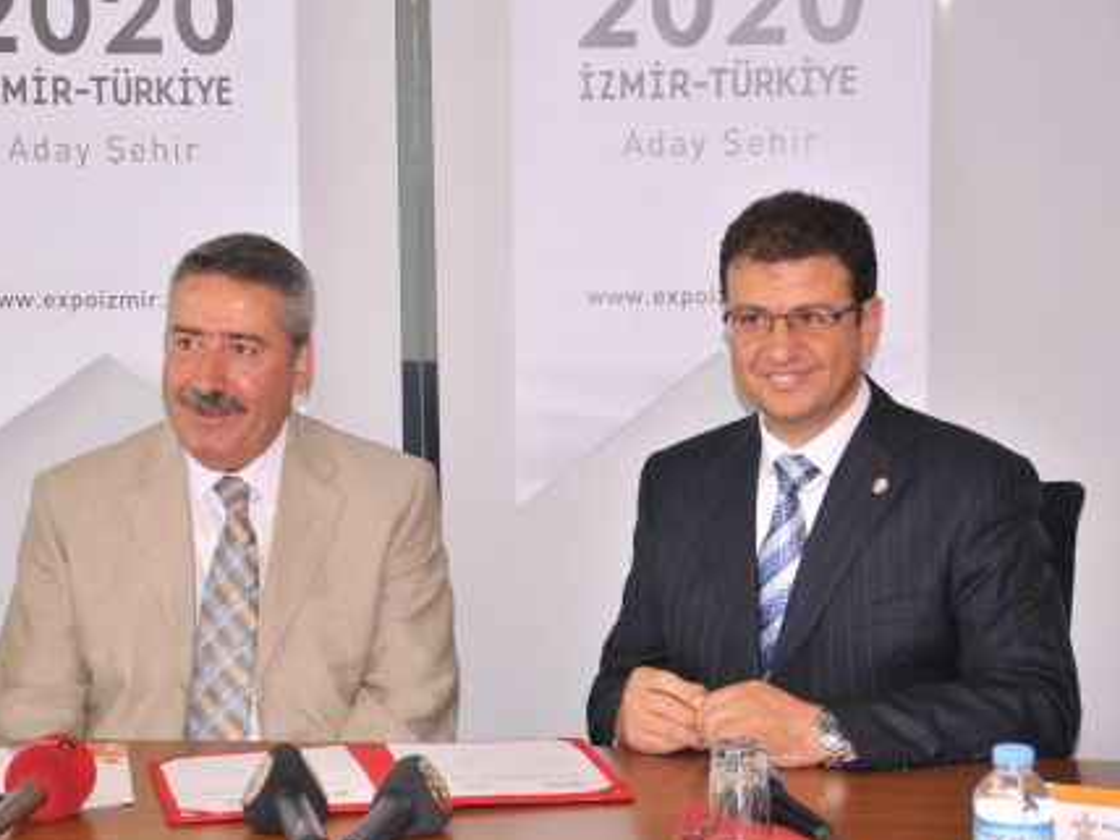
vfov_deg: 13.3
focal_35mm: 111
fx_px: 3591
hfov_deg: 17.7
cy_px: 432
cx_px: 479
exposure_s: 1/60
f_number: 5.3
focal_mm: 66
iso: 500
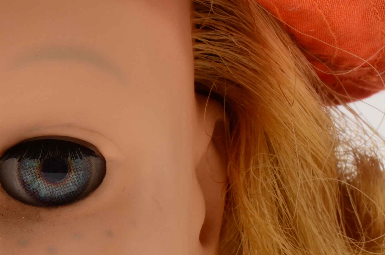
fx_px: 2319
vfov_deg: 6.3
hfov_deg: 9.4
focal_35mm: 217
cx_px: -45
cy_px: 230
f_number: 25
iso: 100
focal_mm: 55
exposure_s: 1/160
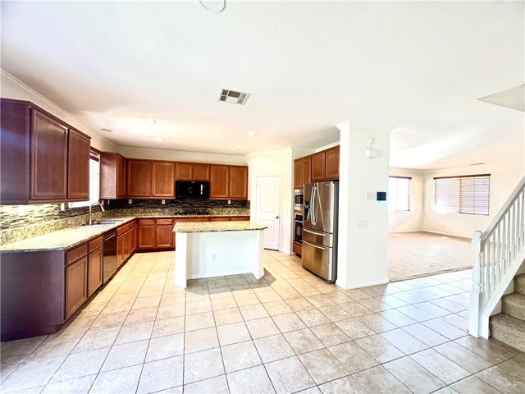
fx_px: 212
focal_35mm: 14
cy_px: 197
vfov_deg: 85.7
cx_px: 262
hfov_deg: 102.1
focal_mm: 2.22
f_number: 2.2
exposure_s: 1/60
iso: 200
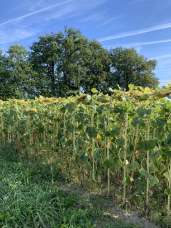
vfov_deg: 63.4
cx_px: 80
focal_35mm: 28
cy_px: 120
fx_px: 185
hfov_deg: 49.6
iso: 25
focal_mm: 4.25
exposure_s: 1/635
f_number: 1.8
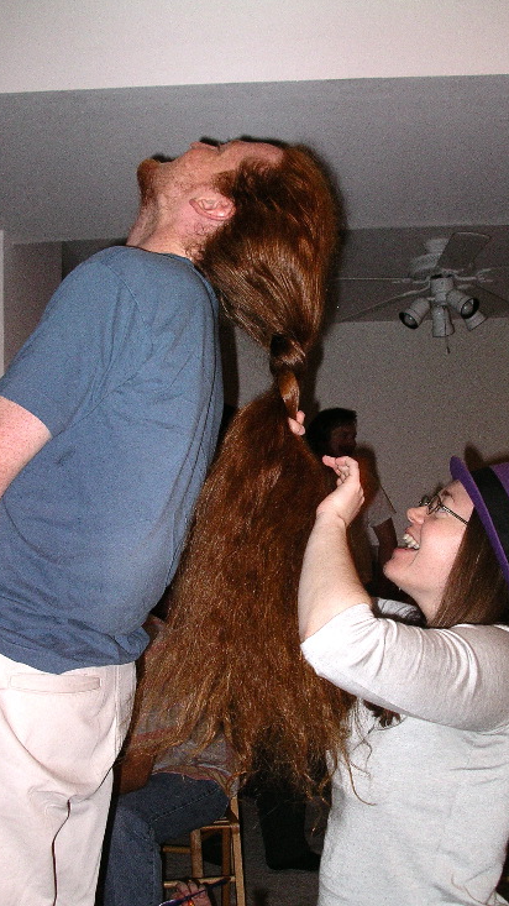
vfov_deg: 46.4
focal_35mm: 44
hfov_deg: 27.1
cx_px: 298
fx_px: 1056
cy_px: 491
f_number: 2.8
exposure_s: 1/40
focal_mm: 7.8
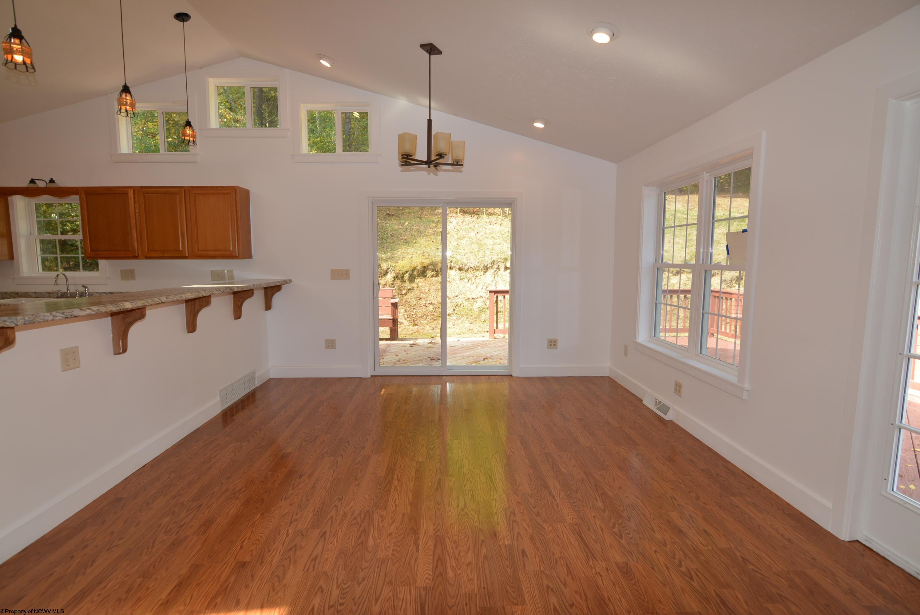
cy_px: 308
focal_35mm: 16
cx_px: 460
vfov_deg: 72.2
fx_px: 422
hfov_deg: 94.9
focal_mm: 11
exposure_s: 1/100
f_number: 5
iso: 200
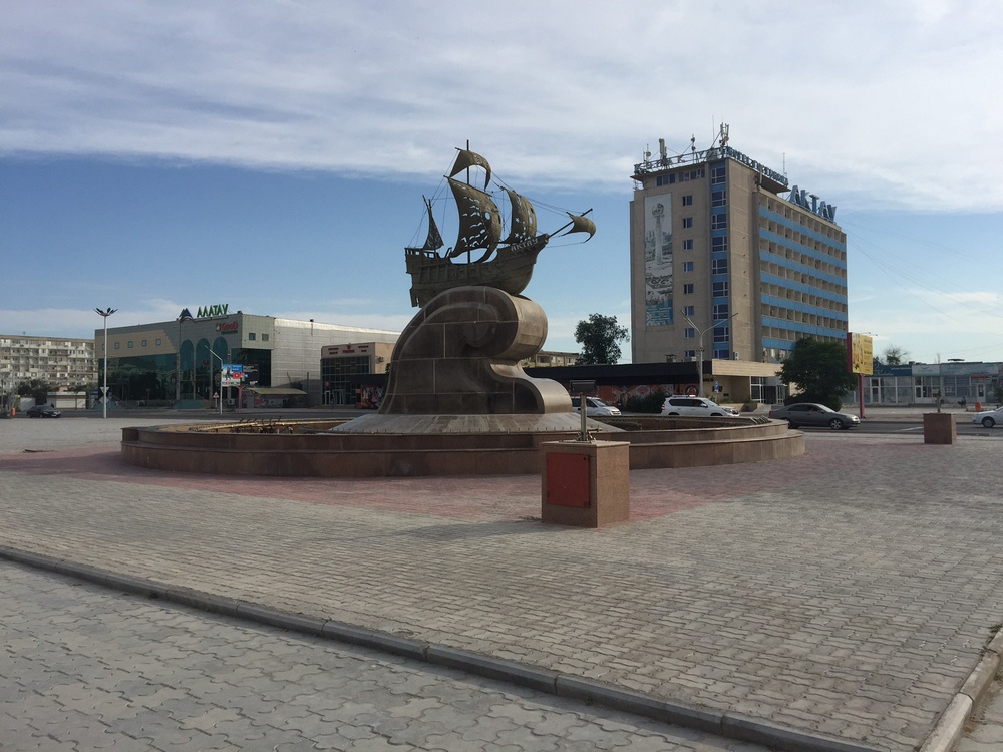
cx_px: 502
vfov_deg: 48.2
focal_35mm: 29
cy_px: 376
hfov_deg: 61.7
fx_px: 840
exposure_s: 1/3049
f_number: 2.2
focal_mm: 4.15
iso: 32
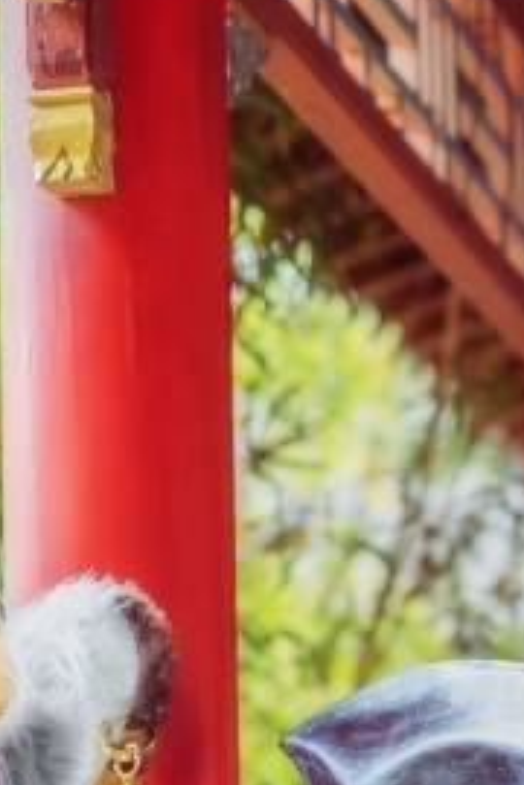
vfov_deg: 8.3
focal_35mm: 244
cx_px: 218
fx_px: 5327
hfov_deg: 5.6
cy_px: 1003
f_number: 2
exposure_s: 1/250
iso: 100
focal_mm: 55
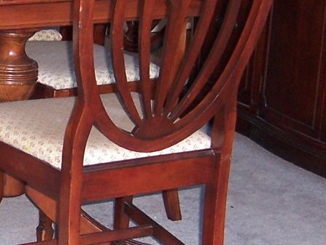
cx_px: -40
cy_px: 90
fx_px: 1074
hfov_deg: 16.7
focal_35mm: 114
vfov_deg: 13.0
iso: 140
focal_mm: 5.5
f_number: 2.8
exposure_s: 1/60
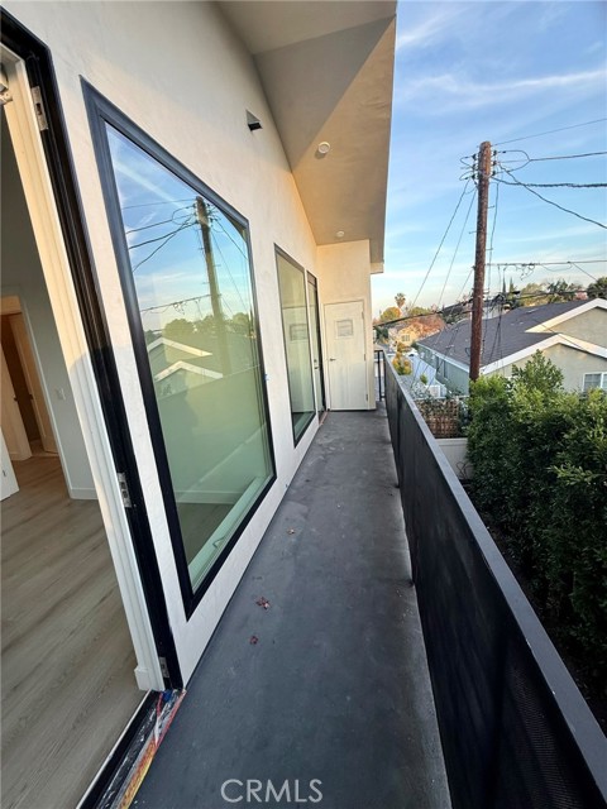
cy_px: 404
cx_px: 304
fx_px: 327
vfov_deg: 102.1
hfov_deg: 85.7
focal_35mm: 14
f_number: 2.2
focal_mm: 2.22
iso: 50
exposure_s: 1/187
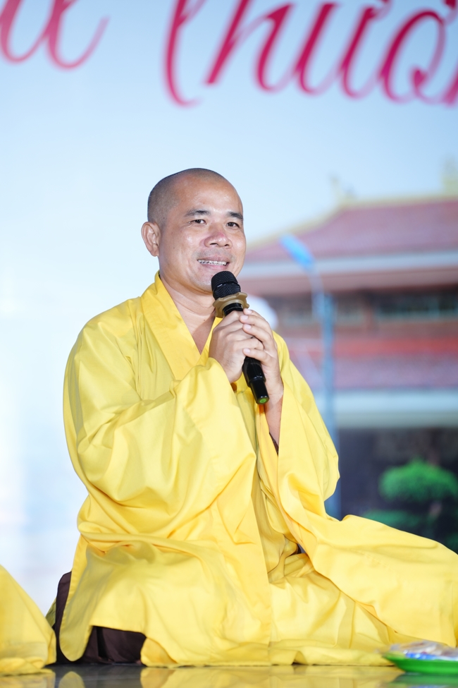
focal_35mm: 150
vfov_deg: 13.7
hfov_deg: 9.1
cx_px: 229
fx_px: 2862
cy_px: 344
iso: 400
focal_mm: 150
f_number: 2.8
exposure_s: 1/80
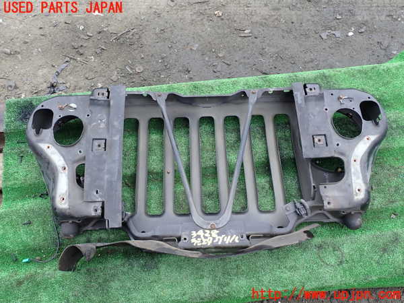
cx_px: 202
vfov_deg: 46.8
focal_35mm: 30
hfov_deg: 60.0
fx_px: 350
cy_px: 152
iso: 100
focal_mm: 5.4
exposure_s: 1/100
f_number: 3.2
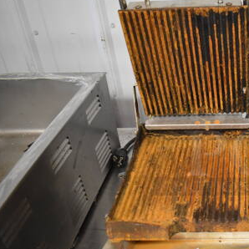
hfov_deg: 33.2
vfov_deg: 35.9
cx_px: 246
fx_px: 382
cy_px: 151
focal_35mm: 47
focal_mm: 18
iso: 2200
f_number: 3.5
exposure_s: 1/125
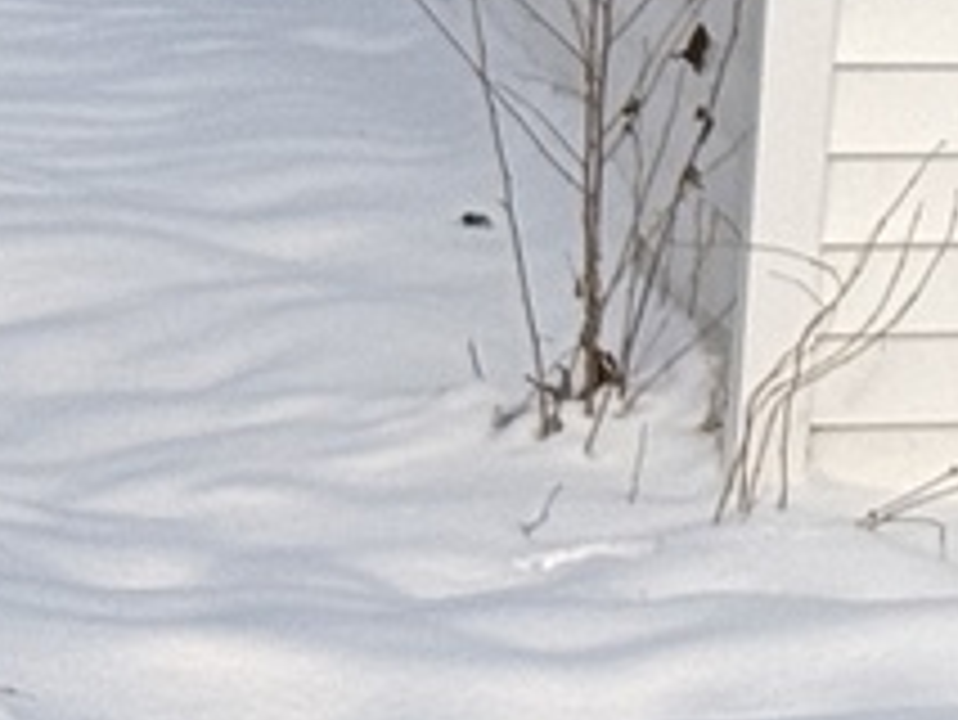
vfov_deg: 4.5
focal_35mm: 324
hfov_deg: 5.6
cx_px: 3135
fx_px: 8972
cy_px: -734
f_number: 1.78
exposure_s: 1/5208
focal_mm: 6.76
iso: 64
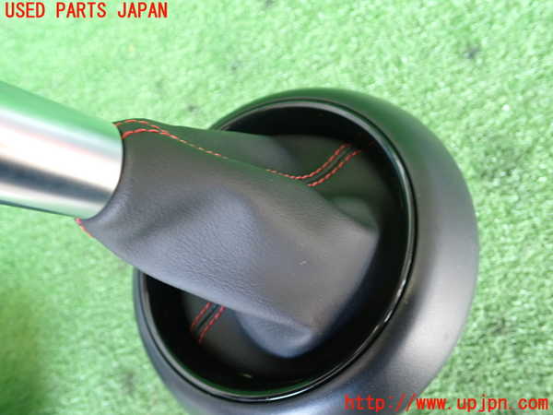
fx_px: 479
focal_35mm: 30
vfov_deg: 46.8
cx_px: 276
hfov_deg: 60.0
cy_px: 208
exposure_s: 1/30
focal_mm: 5.4
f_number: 2.3
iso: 250
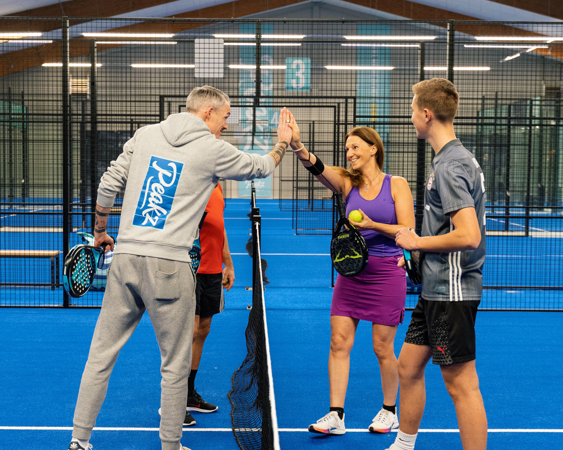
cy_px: 245
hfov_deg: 30.5
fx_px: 1033
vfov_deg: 24.6
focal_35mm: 62
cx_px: 255
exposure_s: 1/160
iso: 2000
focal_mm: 40
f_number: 4
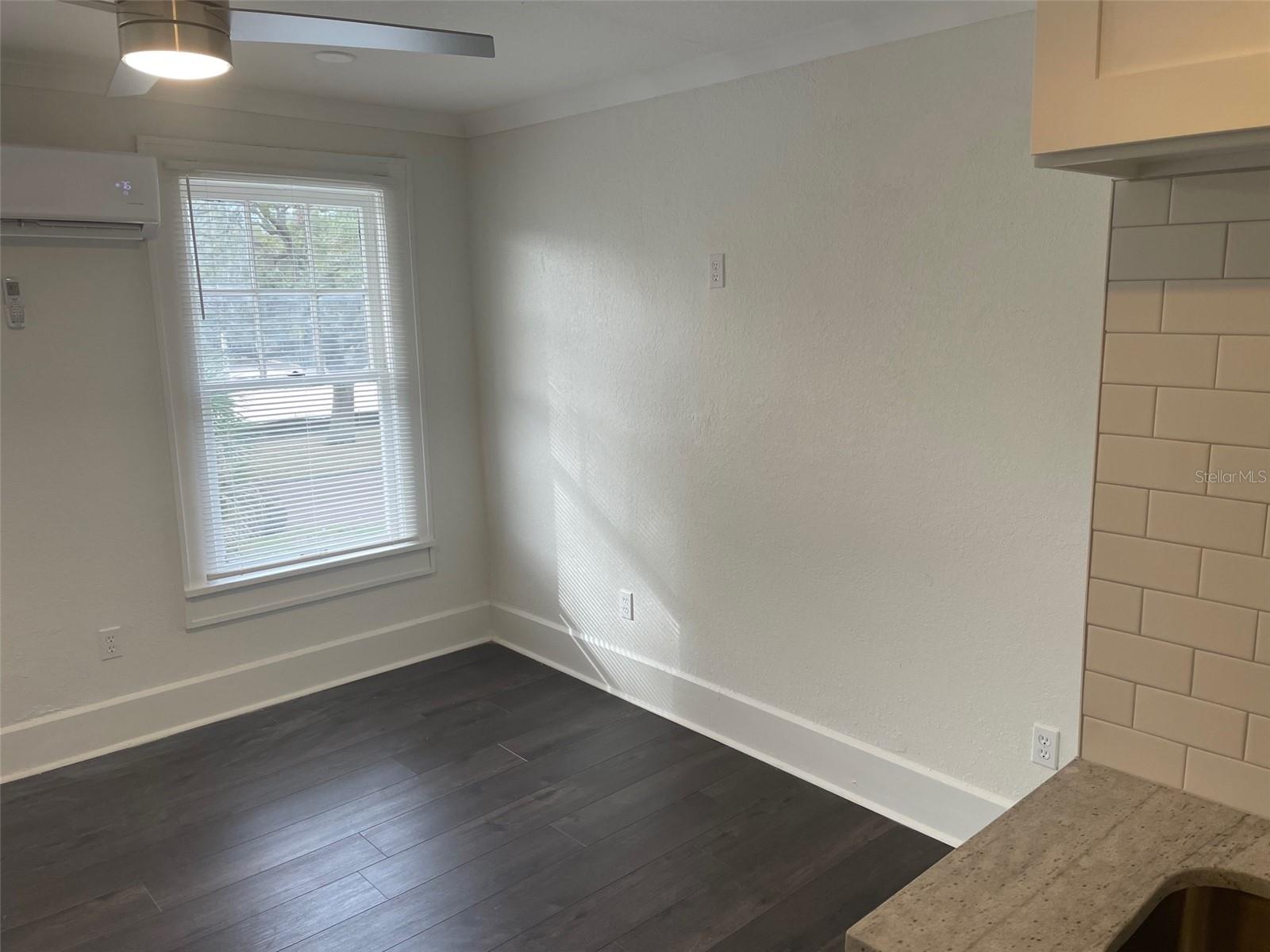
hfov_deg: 67.3
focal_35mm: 26
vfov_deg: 53.1
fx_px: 954
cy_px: 476
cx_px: 635
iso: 64
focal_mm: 4.2
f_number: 1.6
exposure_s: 1/120
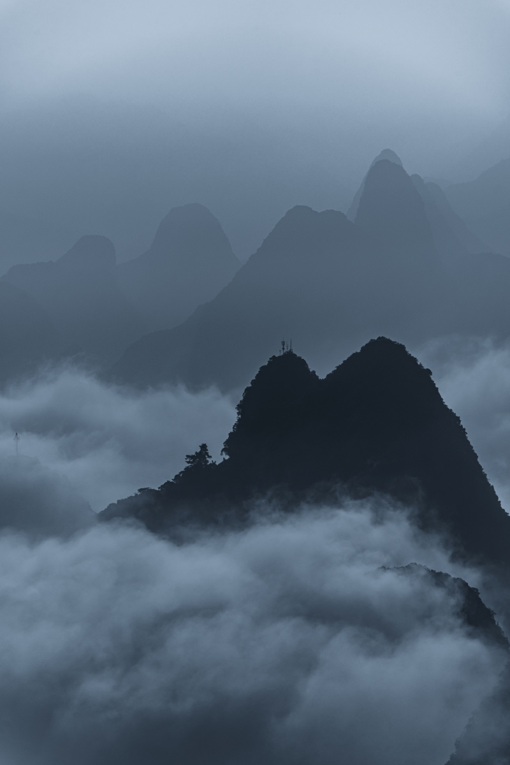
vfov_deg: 9.8
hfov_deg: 6.5
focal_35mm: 210
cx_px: 255
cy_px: 382
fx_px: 4462
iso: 64
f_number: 9
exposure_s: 1/640
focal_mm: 210
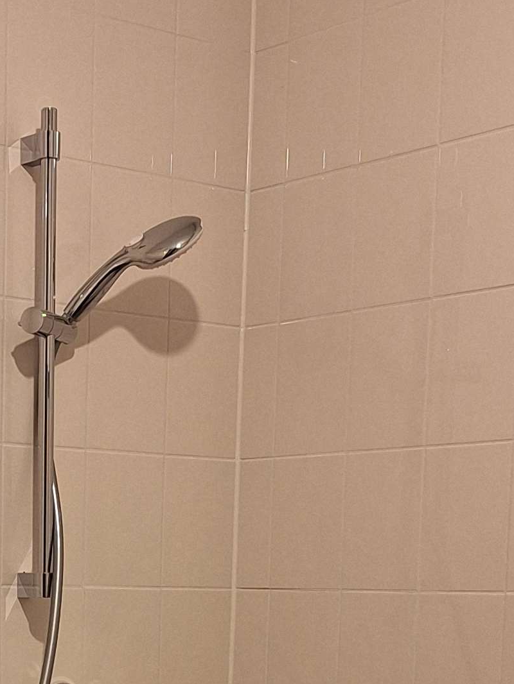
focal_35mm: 88
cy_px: 794
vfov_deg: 20.9
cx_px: 35
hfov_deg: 16.5
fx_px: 1742
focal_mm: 5.54
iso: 125
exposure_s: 1/50
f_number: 1.8
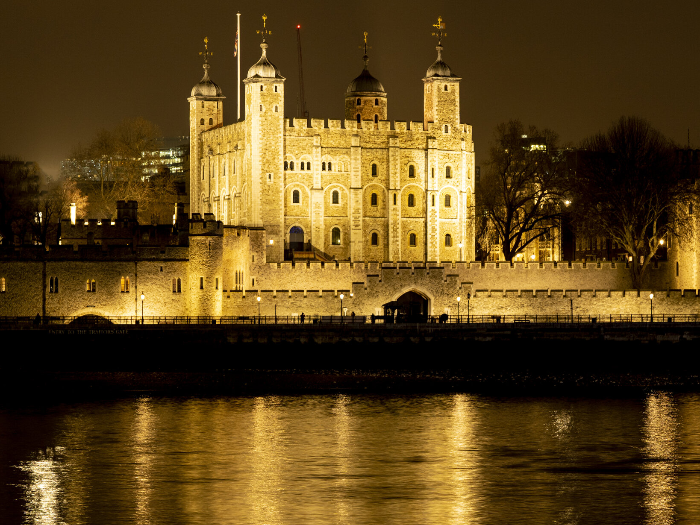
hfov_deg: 17.4
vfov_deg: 13.1
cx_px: 476
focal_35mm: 113
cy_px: 260
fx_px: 2285
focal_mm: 77
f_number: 8
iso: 400
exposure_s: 1.6
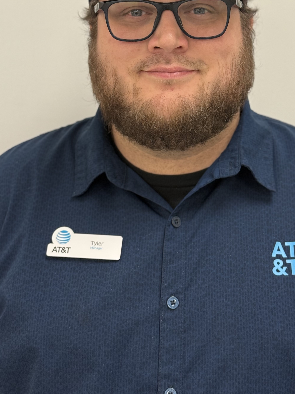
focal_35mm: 73
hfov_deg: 20.1
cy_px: 102
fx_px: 830
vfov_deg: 26.4
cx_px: 179
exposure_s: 1/60
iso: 160
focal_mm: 6.76
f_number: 1.78
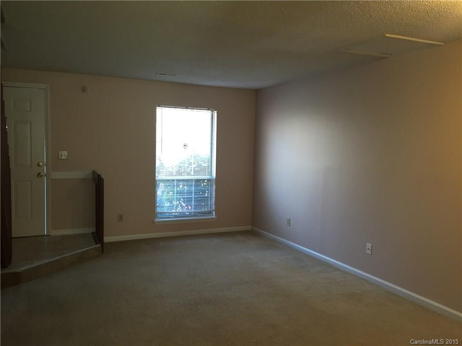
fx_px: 387
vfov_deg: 48.2
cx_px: 231
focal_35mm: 29
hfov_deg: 61.7
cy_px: 173
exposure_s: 1/30
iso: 100
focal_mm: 4.15
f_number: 2.2
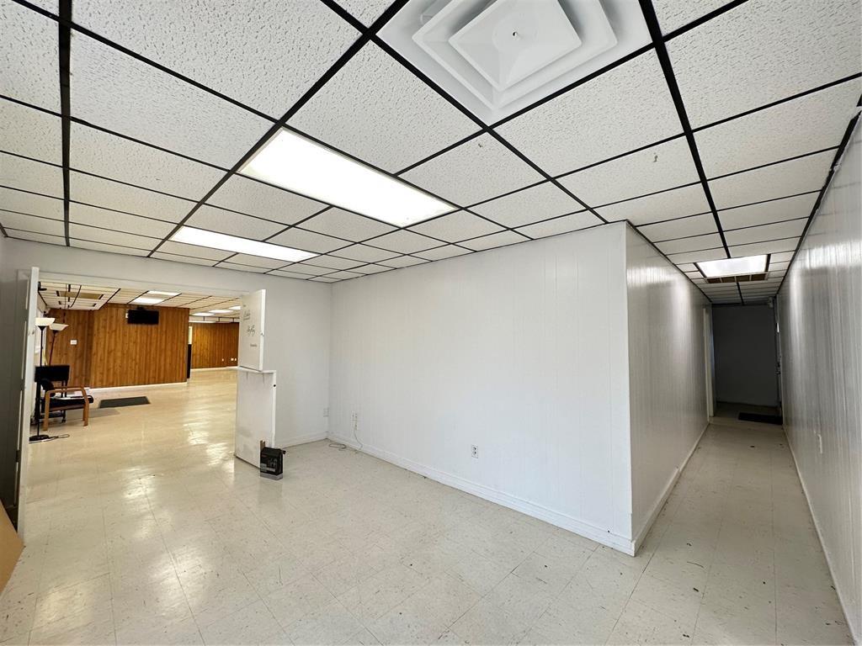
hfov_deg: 102.1
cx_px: 431
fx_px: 349
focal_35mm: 14
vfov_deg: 85.7
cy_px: 323
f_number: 2.2
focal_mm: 2.22
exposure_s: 1/120
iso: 160
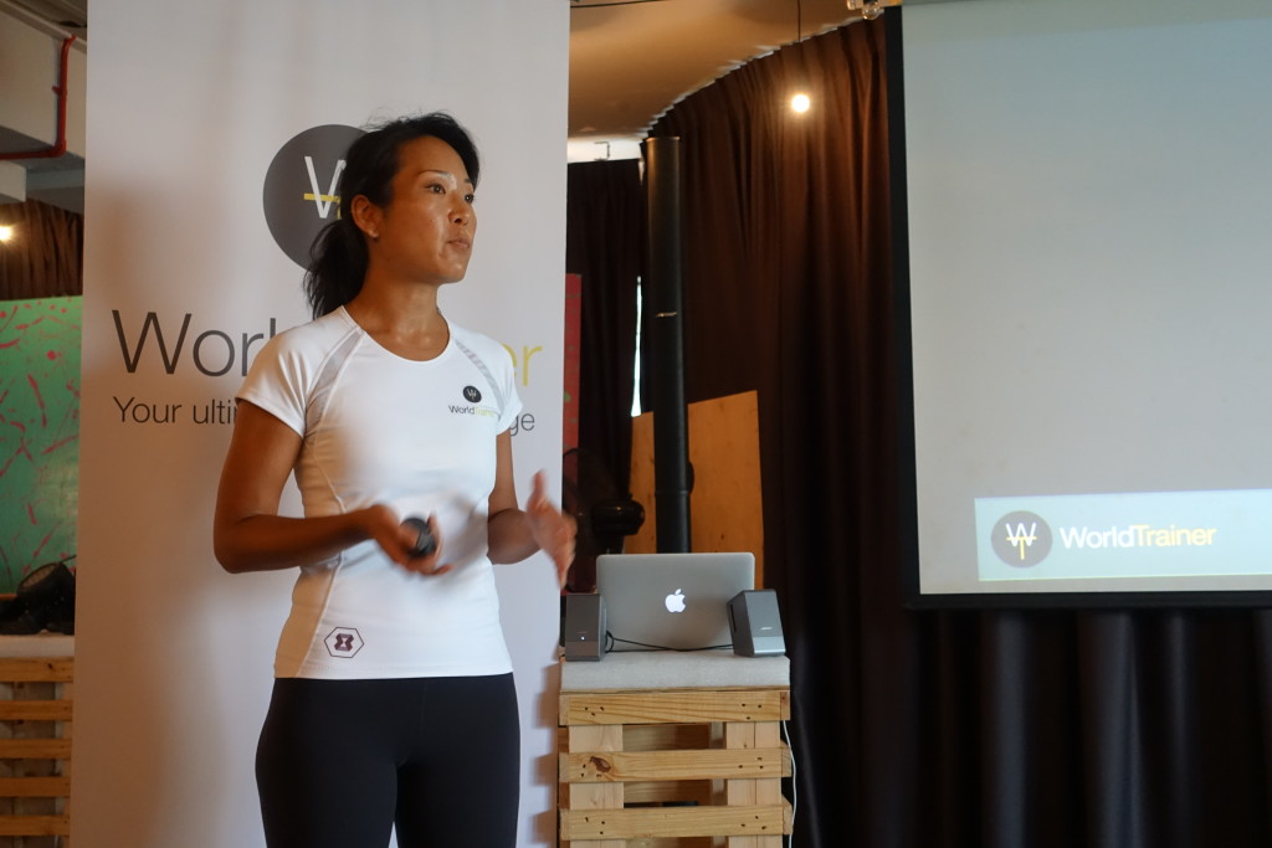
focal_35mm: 43
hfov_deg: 45.4
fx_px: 1519
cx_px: 636
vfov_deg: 31.2
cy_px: 424
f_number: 2.8
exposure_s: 1/60
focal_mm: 15.94
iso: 1600
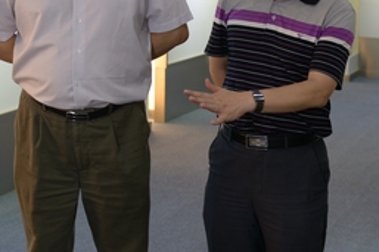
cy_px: -18
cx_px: 118
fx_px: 884
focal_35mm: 84
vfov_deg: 15.8
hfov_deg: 24.1
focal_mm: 36
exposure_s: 1/40
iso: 360
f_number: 3.5
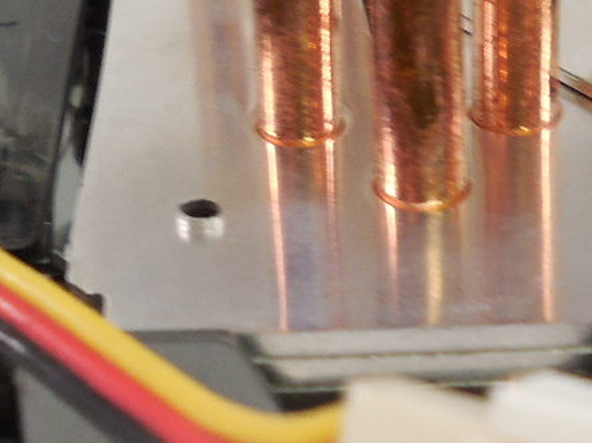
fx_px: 1607
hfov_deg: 20.7
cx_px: 150
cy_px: -240
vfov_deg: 14.5
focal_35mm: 94
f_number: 3.5
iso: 200
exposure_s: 1/30
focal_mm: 4.6
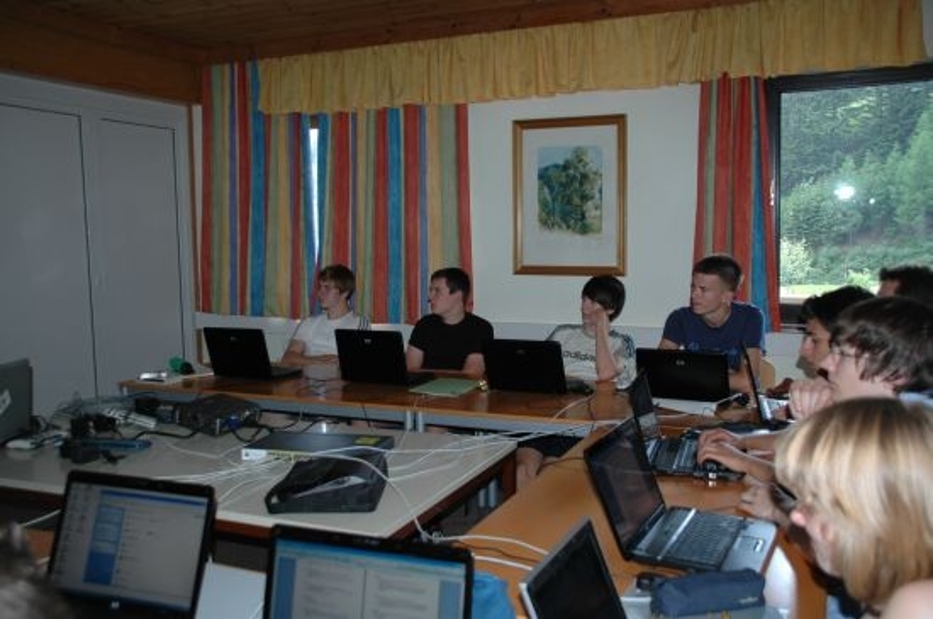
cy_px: 310
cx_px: 466
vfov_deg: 41.6
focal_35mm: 32
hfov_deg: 59.6
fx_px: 815
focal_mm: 21
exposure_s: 1/60
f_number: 3.8
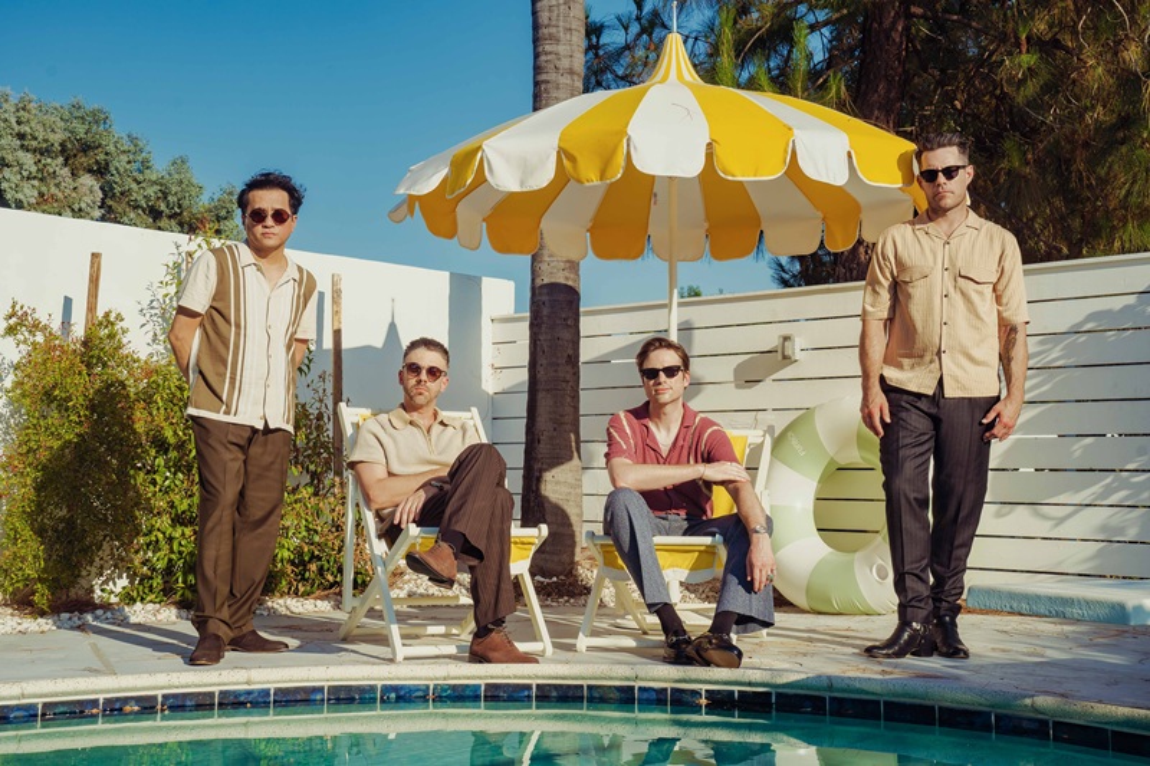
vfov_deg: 28.1
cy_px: 383
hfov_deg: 41.1
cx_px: 575
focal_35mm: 48
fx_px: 1533
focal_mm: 48
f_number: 8
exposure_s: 1/400
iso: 125
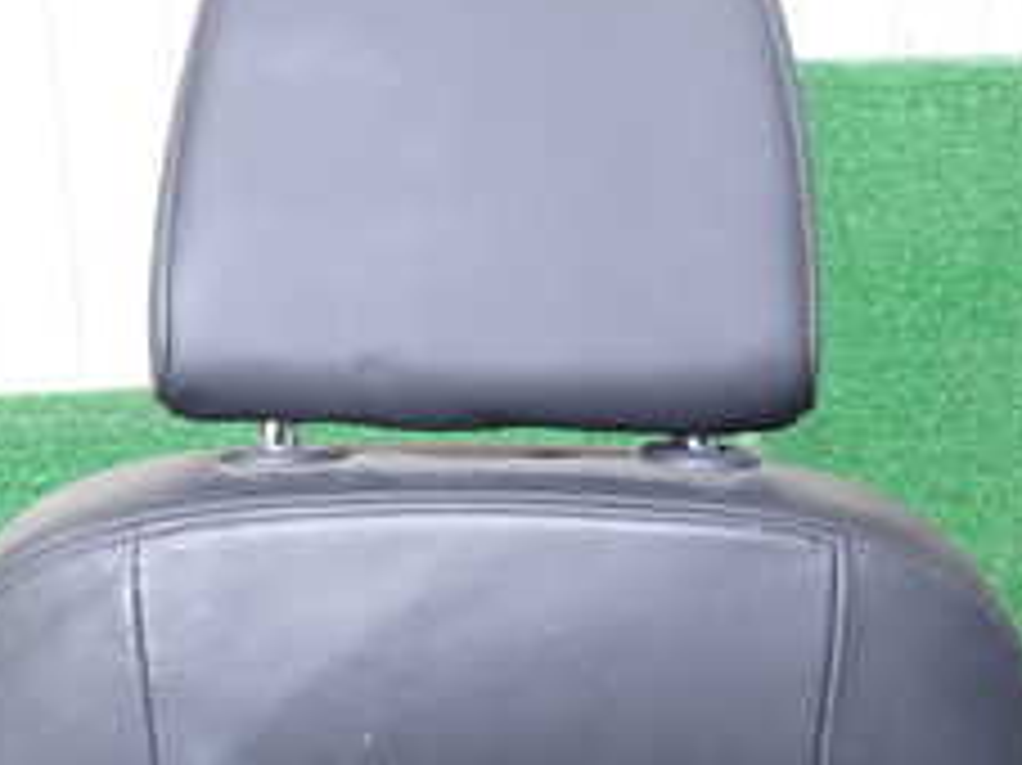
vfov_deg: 21.3
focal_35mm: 66
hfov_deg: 29.4
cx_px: 527
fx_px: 1948
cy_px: 810
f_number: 2
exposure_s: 1/60
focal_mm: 4.5
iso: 200
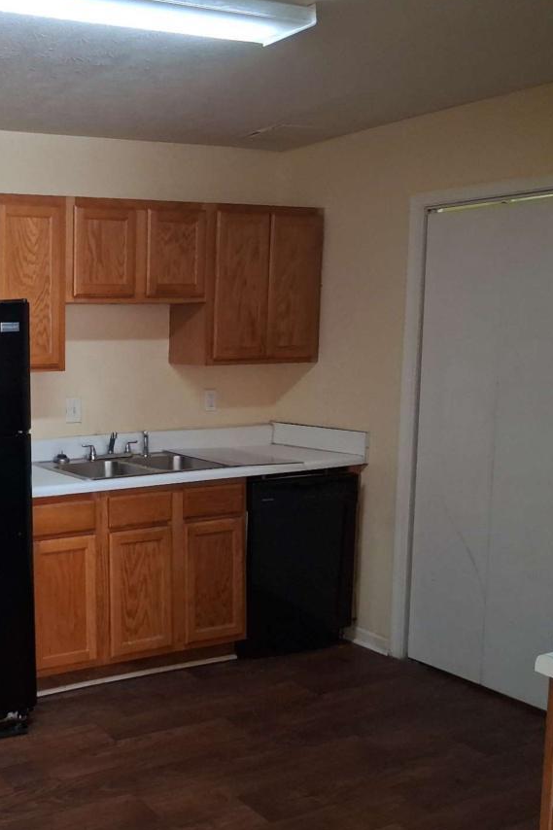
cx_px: -27
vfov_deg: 50.7
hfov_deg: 31.7
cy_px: 432
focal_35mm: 38
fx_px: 876
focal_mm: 3.98
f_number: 1.8
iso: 320
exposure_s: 1/120
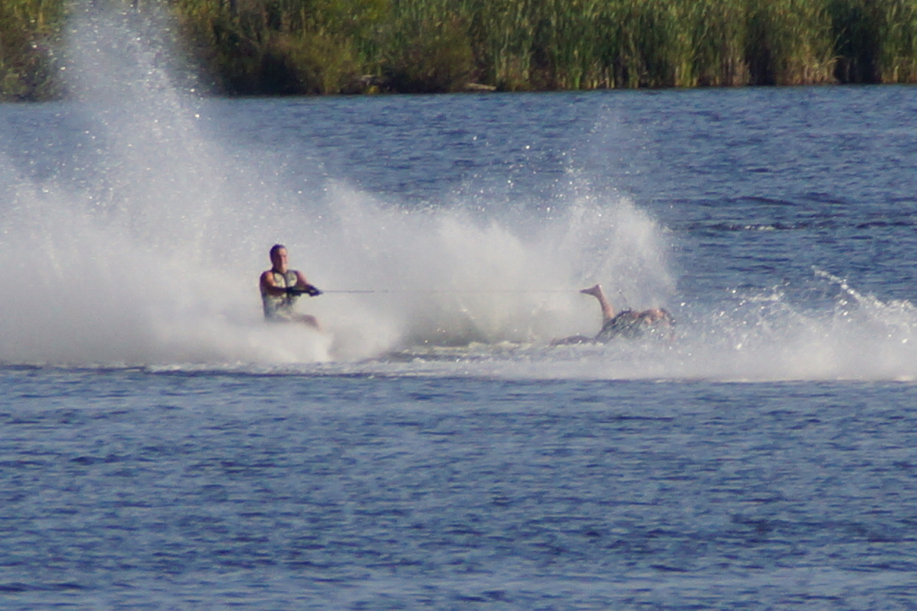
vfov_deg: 3.7
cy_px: 306
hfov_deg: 5.5
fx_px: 9548
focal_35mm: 375
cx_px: 458
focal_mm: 250
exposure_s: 1/400
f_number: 6.3
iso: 160
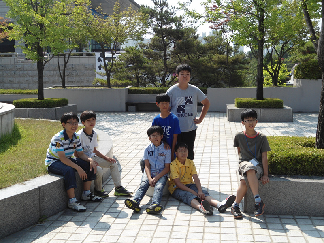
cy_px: 122
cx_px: 162
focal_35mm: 44
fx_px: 412
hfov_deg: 42.9
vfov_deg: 32.9
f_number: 3.5
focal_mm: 7.9
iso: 80
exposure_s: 1/640
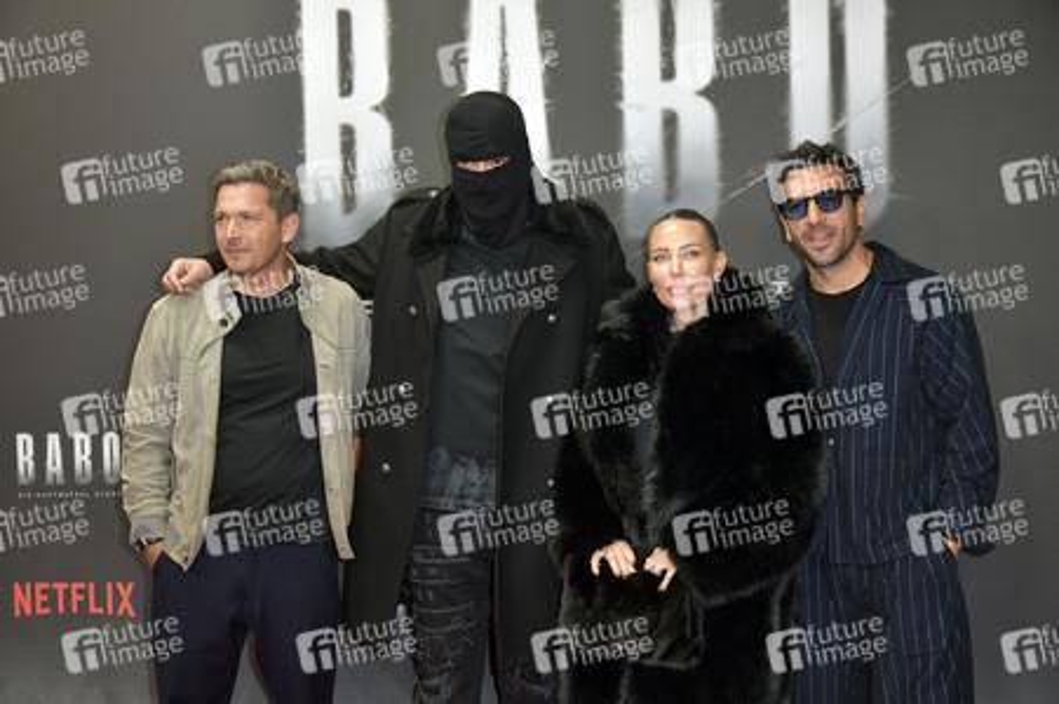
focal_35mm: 48
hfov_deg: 41.1
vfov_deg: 28.0
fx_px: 1411
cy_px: 352
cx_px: 530
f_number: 5.6
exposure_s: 1/250
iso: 1250
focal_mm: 48
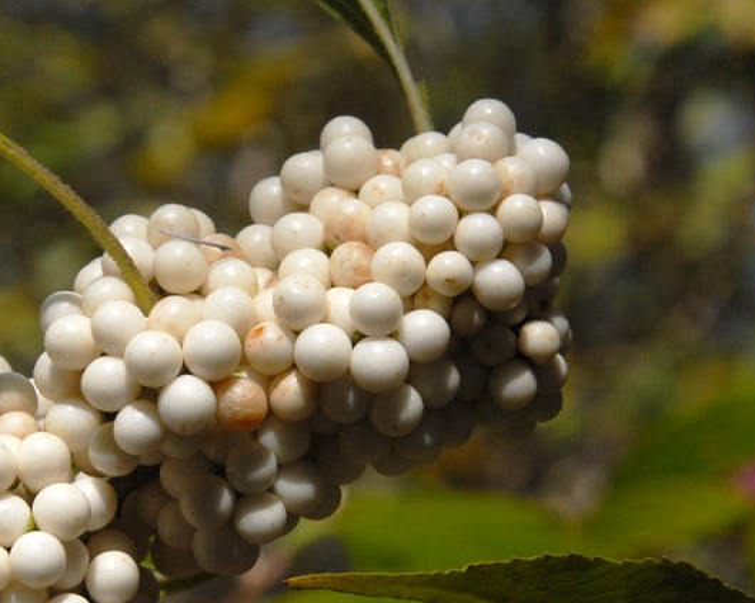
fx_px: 4267
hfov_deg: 10.1
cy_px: 373
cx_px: 263
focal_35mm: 191
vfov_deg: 8.1
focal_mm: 70
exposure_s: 1/500
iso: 400
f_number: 11
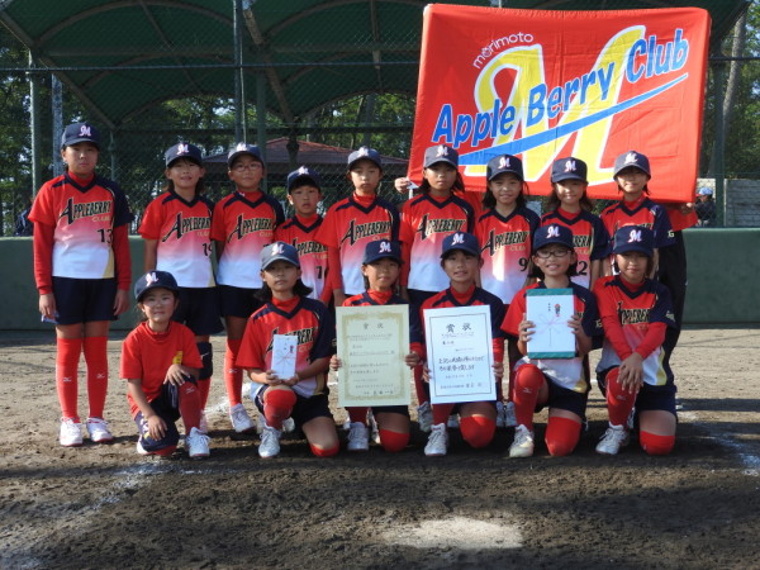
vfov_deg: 26.6
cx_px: 380
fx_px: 1208
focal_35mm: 55
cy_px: 285
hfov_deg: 34.9
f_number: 4
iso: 100
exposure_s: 1/320
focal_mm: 9.9
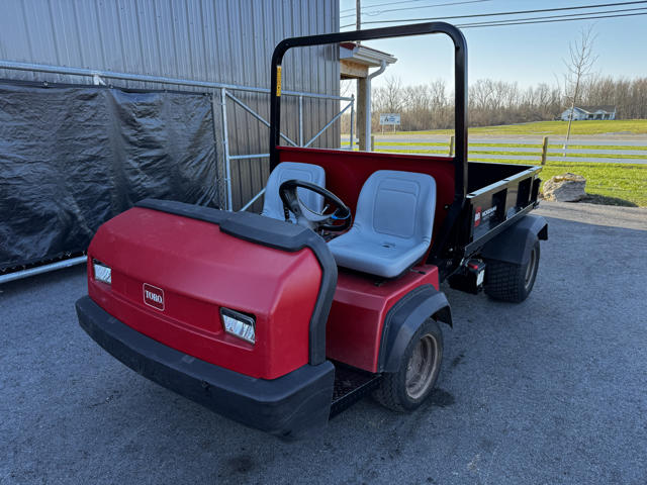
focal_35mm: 24
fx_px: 449
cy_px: 242
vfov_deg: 56.8
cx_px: 324
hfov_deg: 71.6
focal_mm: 6.76
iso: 80
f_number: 1.78
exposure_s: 1/436
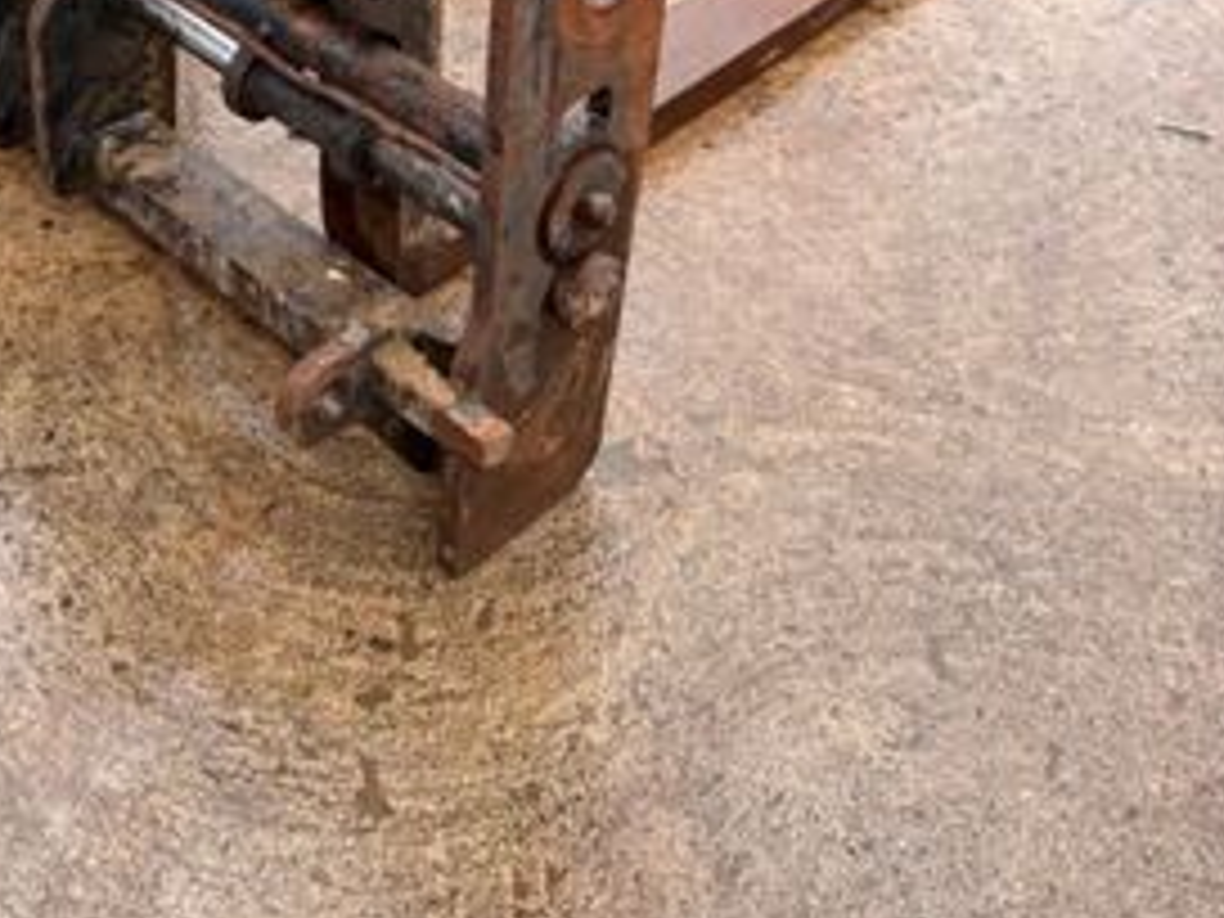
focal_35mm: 53
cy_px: 9
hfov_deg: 35.5
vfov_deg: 26.2
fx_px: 1874
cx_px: 342
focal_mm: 6.76
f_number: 1.78
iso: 80
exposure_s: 1/607
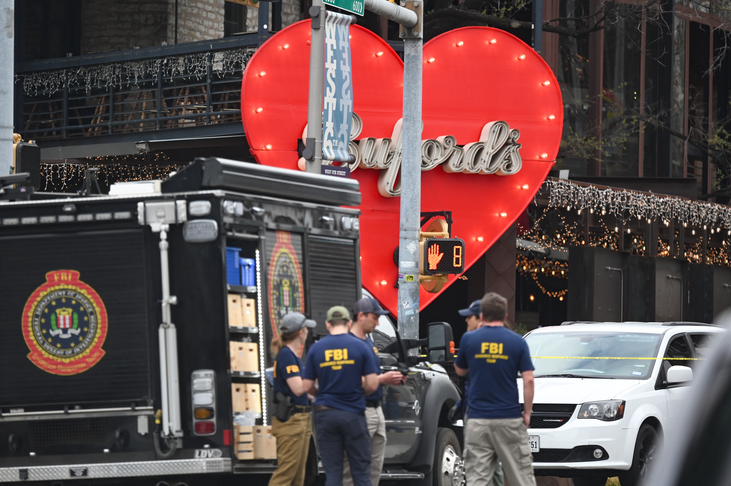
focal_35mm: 300
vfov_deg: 4.6
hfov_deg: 6.9
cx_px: 366
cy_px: 243
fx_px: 6087
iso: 900
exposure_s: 1/1000
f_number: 4.5
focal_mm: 300
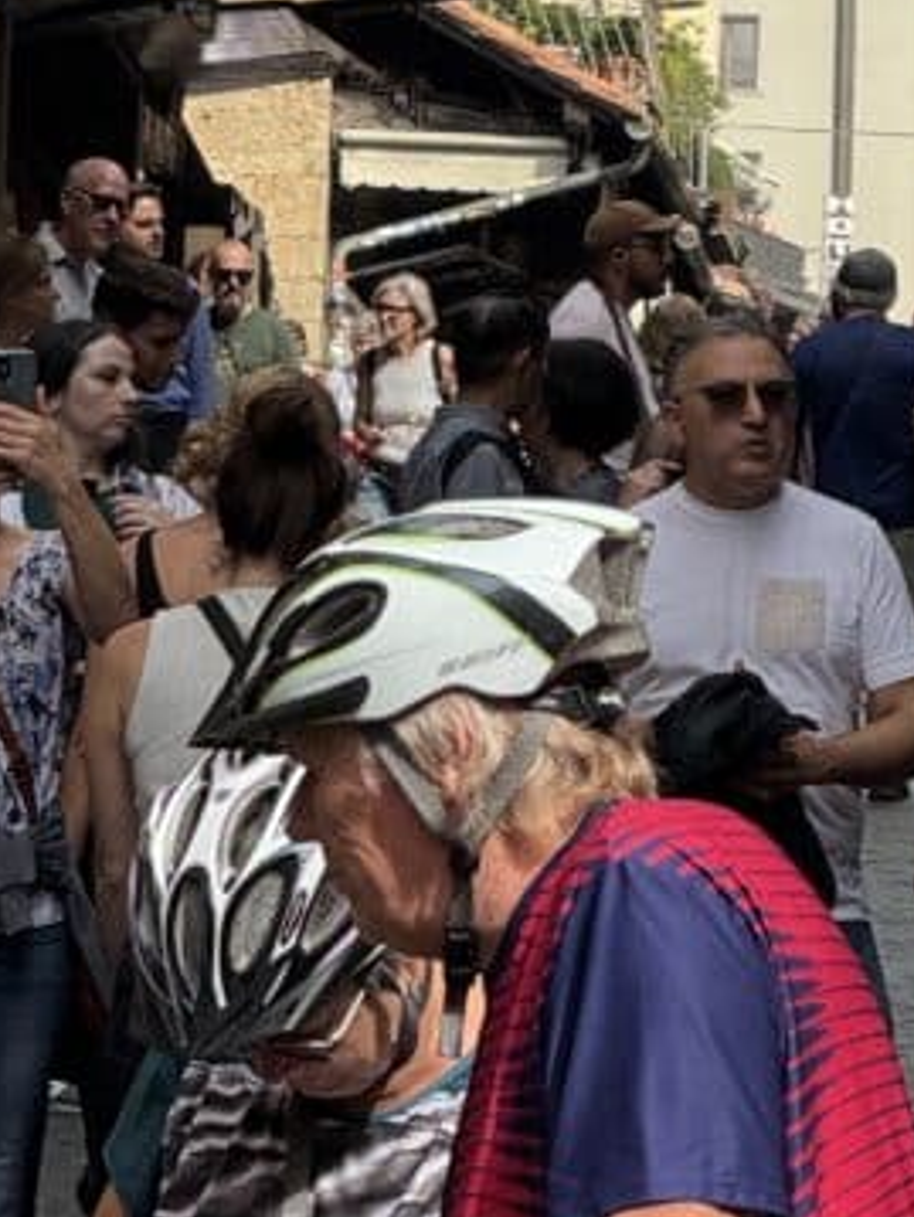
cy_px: -303
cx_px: 849
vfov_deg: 5.7
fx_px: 12061
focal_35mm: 343
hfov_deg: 4.3
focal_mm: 15.66
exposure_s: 1/1096
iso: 50
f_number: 2.8
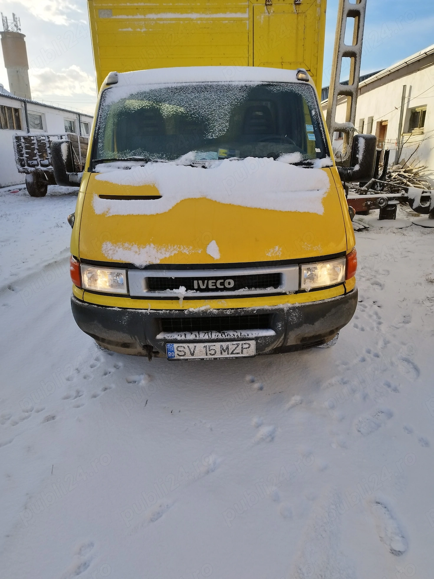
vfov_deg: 71.6
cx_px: 217
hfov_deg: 56.8
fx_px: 401
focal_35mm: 24
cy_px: 290
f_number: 1.89
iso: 50
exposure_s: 1/731
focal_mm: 5.89
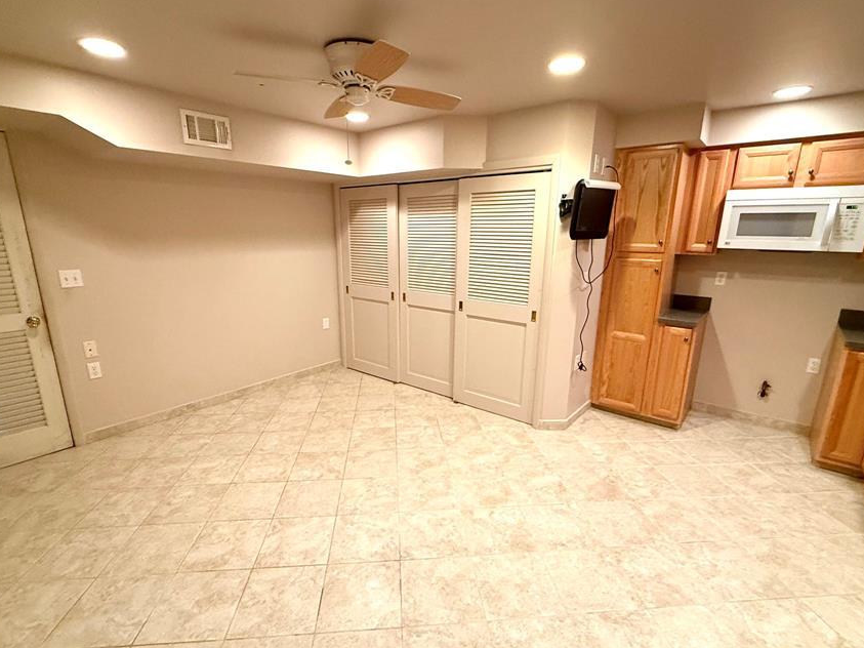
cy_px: 337
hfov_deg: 91.0
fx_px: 424
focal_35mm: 17
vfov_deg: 74.7
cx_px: 428
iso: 400
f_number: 2.2
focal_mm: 2.22
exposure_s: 1/60
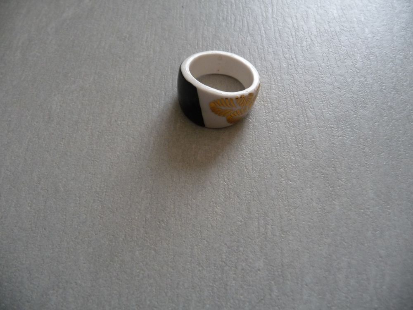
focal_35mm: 28
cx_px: 206
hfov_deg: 63.4
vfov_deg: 49.7
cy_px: 155
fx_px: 334
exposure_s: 1/30
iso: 125
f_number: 3.3
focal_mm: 4.7
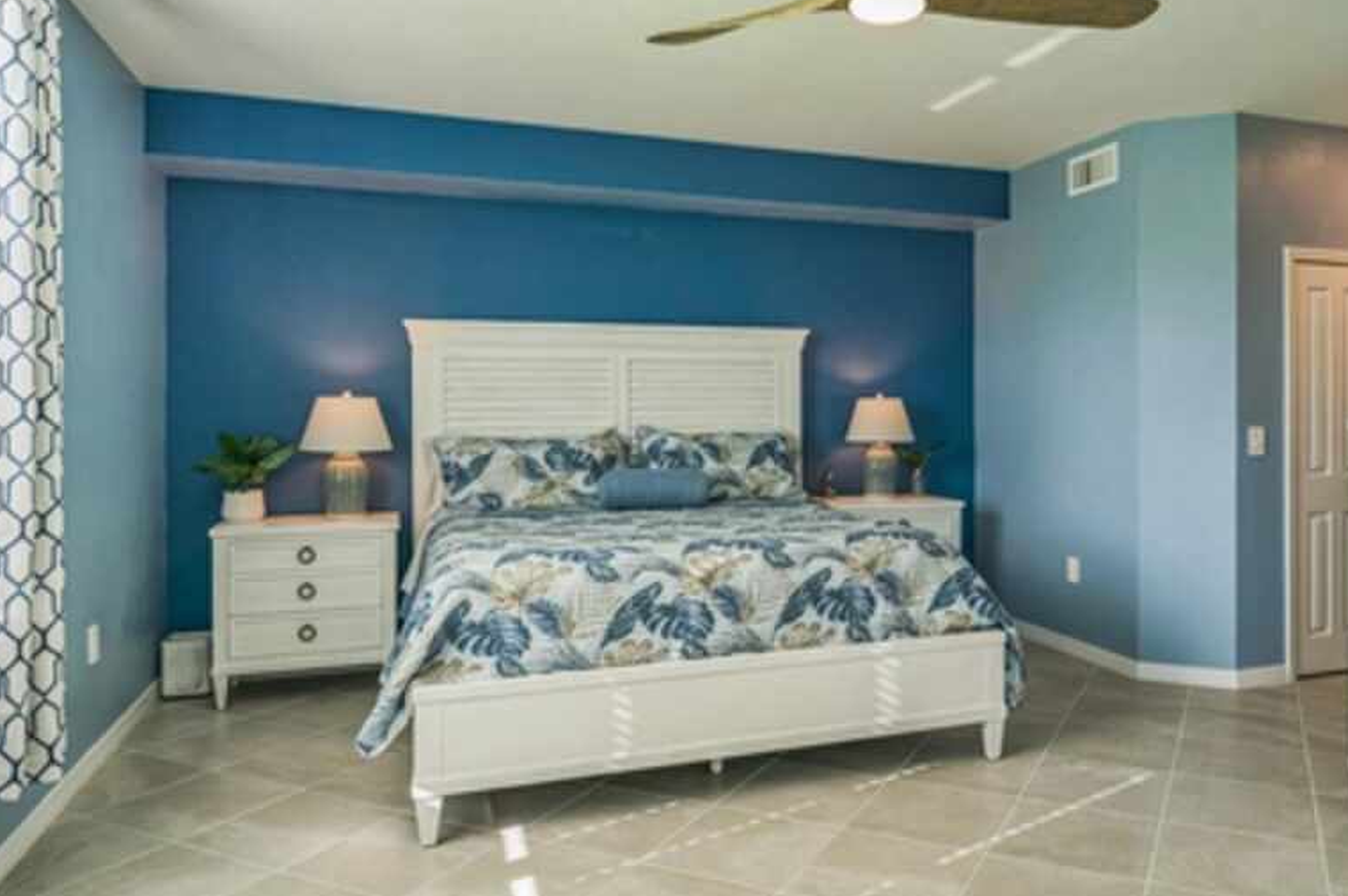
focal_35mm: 27
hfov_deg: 66.8
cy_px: 387
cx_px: 803
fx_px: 1010
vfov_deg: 47.7
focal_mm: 16
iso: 400
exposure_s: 1/40
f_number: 8
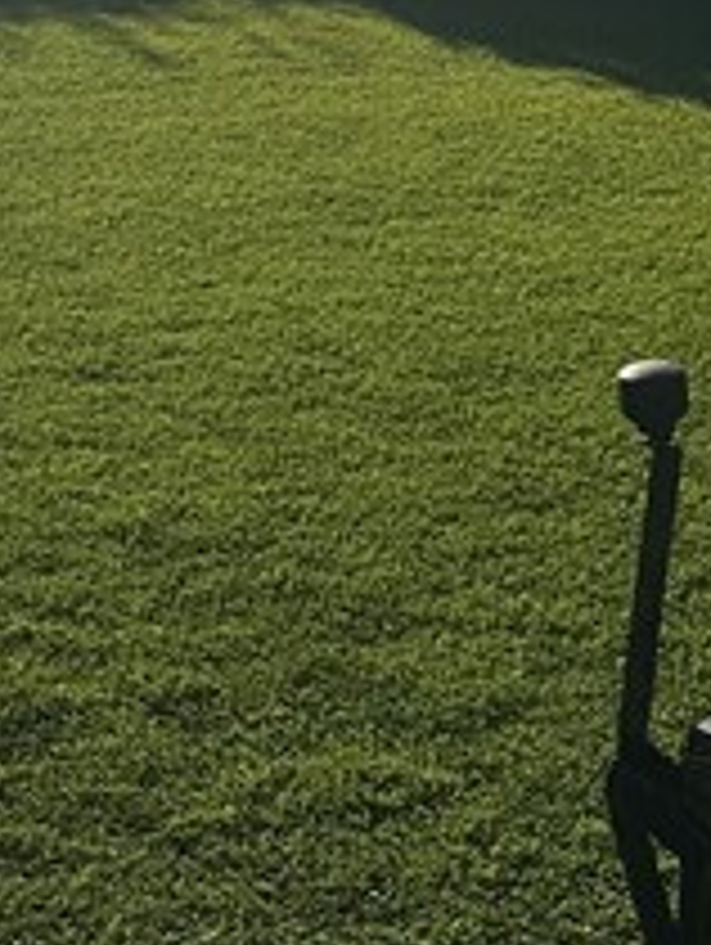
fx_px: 3198
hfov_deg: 12.4
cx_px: -144
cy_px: 130
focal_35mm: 117
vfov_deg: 16.6
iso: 80
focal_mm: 6.86
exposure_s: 1/10753
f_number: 1.78
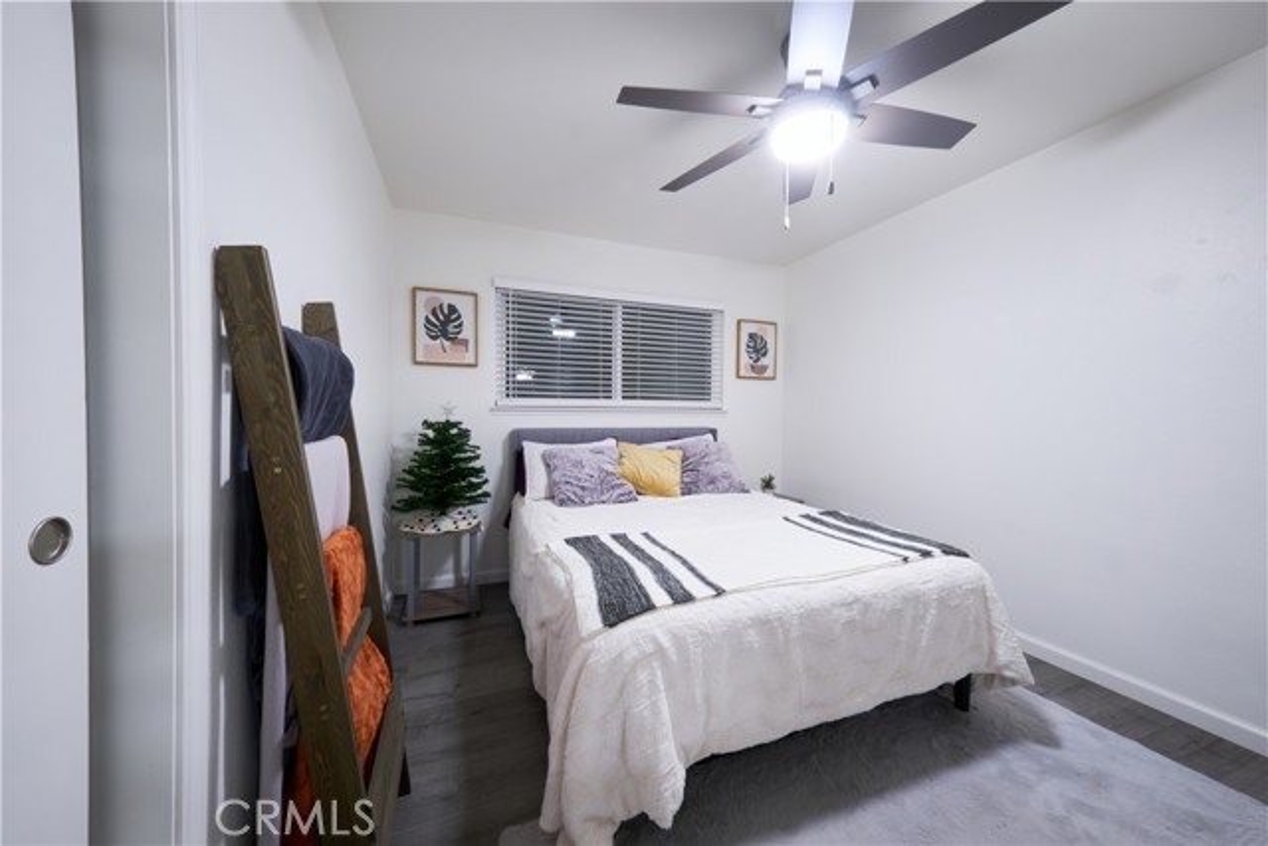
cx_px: 634
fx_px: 423
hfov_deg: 112.6
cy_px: 423
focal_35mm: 12
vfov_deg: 90.0
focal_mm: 8
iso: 800
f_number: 16
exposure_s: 1/10
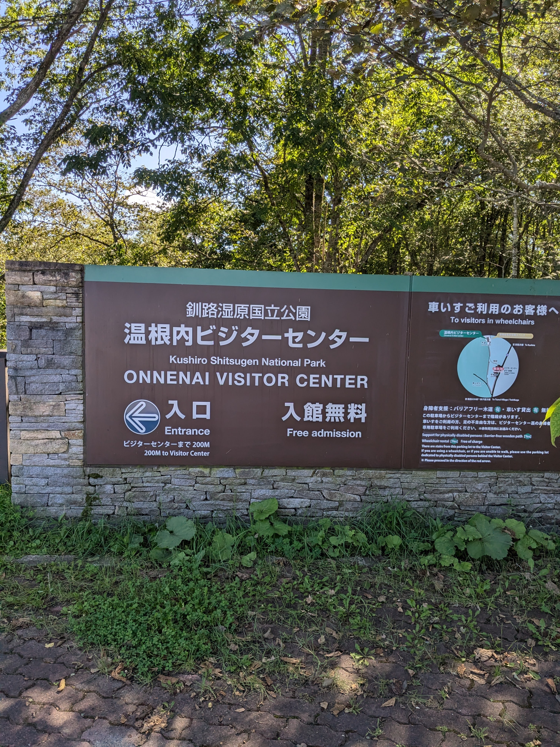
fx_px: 582
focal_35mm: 27
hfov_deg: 51.4
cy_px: 374
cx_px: 280
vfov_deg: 65.3
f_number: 1.73
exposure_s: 1/1017
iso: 46
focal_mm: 4.38
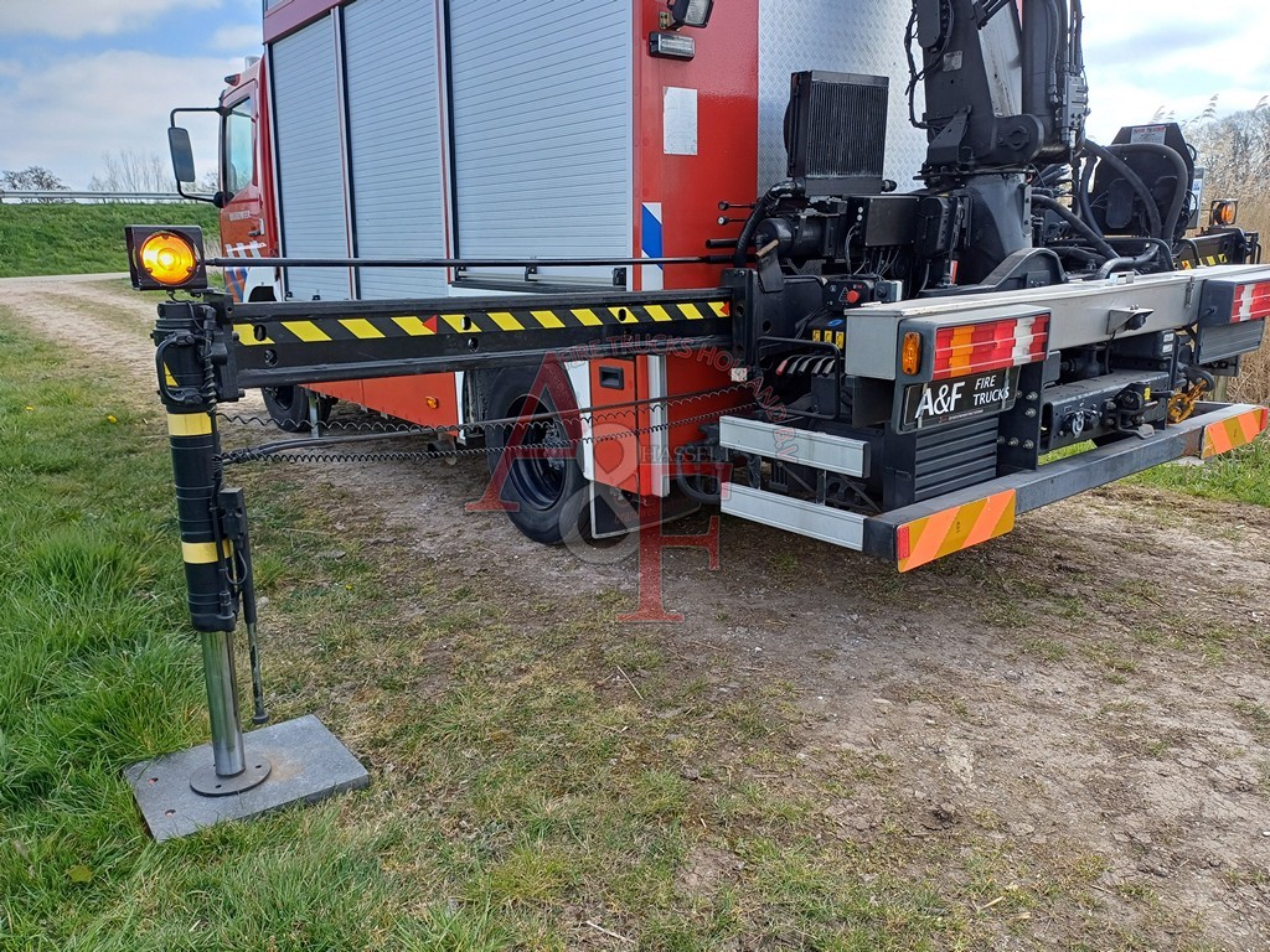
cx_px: 635
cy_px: 476
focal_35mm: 25
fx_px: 917
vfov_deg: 54.9
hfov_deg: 69.4
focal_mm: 4.65
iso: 50
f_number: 1.8
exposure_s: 1/330
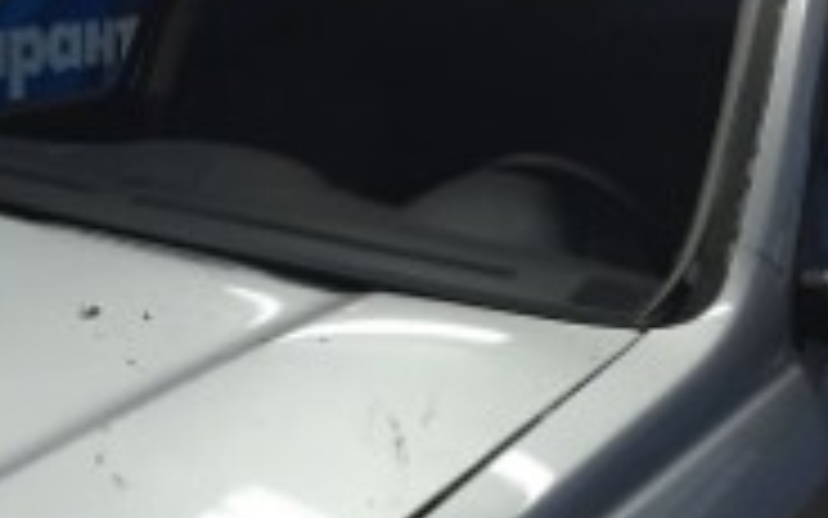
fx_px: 1512
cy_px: 324
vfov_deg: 19.4
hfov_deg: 29.6
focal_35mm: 67
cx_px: 122
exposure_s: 1/33
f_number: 2.2
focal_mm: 4.15
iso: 64
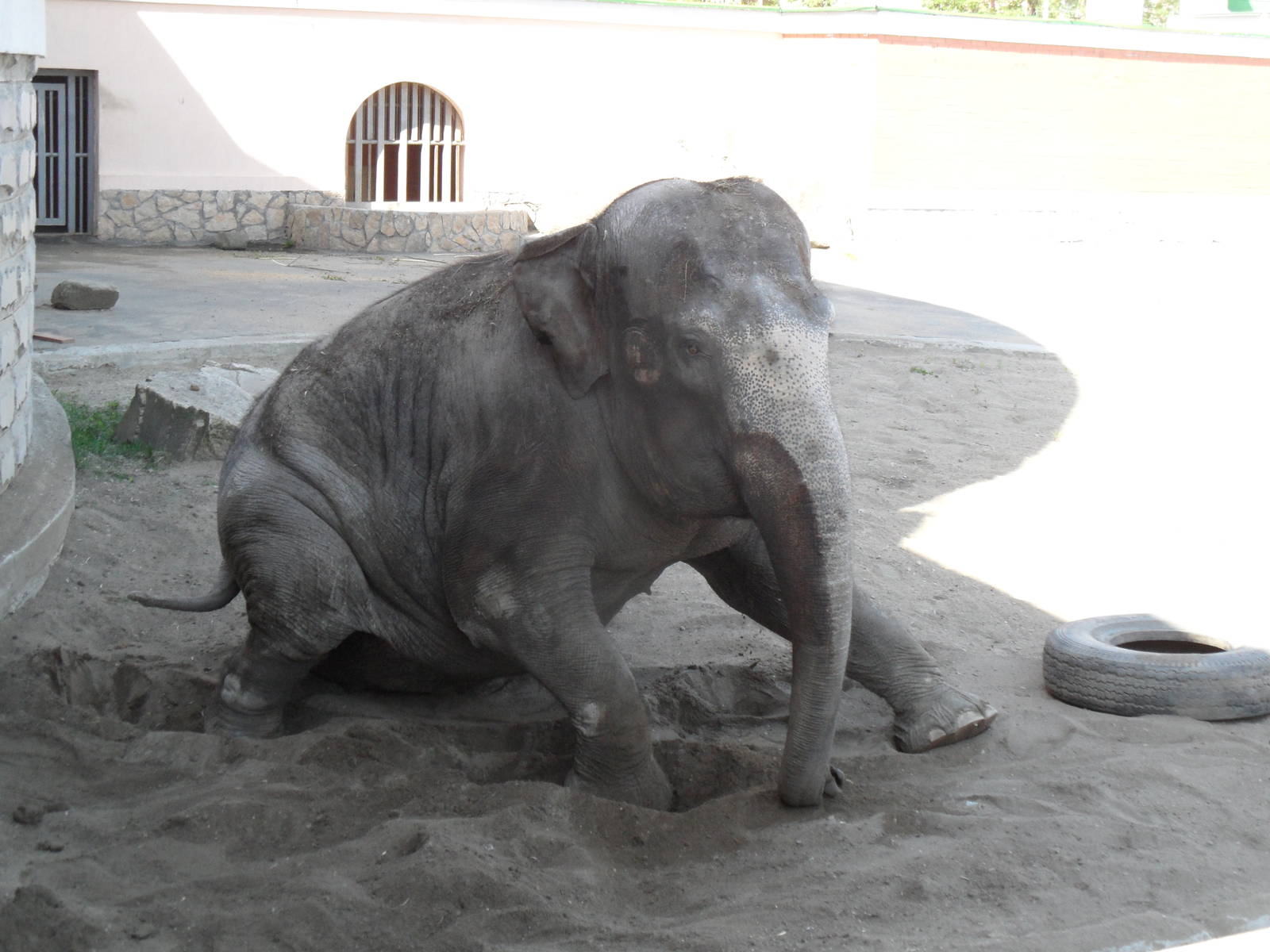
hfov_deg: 38.2
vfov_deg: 29.1
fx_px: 1834
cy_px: 476
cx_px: 635
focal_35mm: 50
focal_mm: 8.2
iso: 200
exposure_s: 1/250
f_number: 3.8
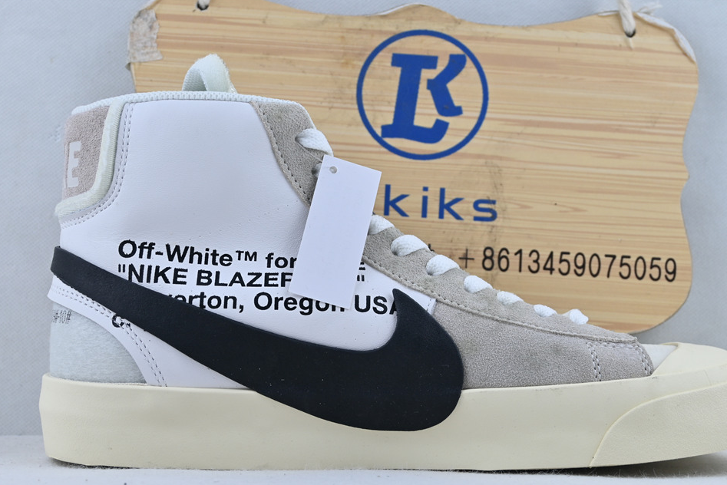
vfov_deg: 23.7
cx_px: 383
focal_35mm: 57
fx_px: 1151
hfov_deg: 35.0
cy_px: 303
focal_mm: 30
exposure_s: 1/100
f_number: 4.8
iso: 100
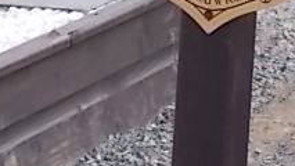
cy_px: -64
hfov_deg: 5.1
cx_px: 165
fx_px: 3334
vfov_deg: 2.9
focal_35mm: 426
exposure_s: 1/100
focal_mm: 23
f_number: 6.5
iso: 80
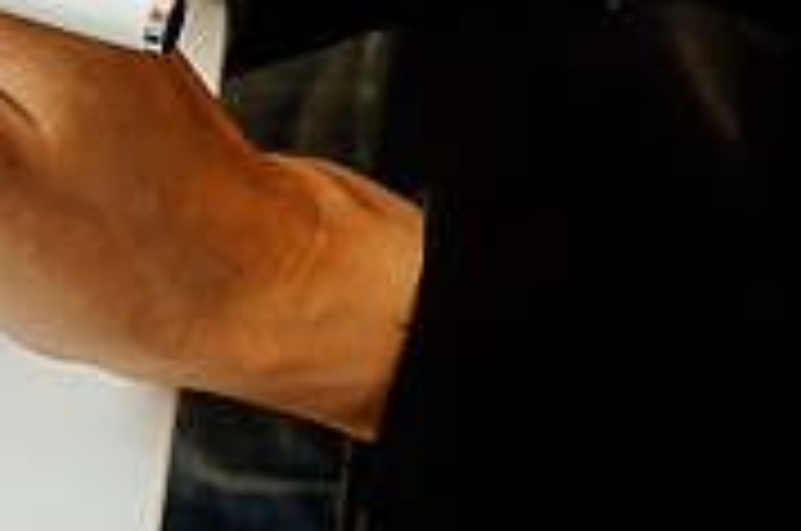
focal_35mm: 185
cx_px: -738
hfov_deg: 10.4
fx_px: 4109
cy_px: -180
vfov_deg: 7.3
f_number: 4.5
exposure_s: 1/180
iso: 400
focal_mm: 31.5
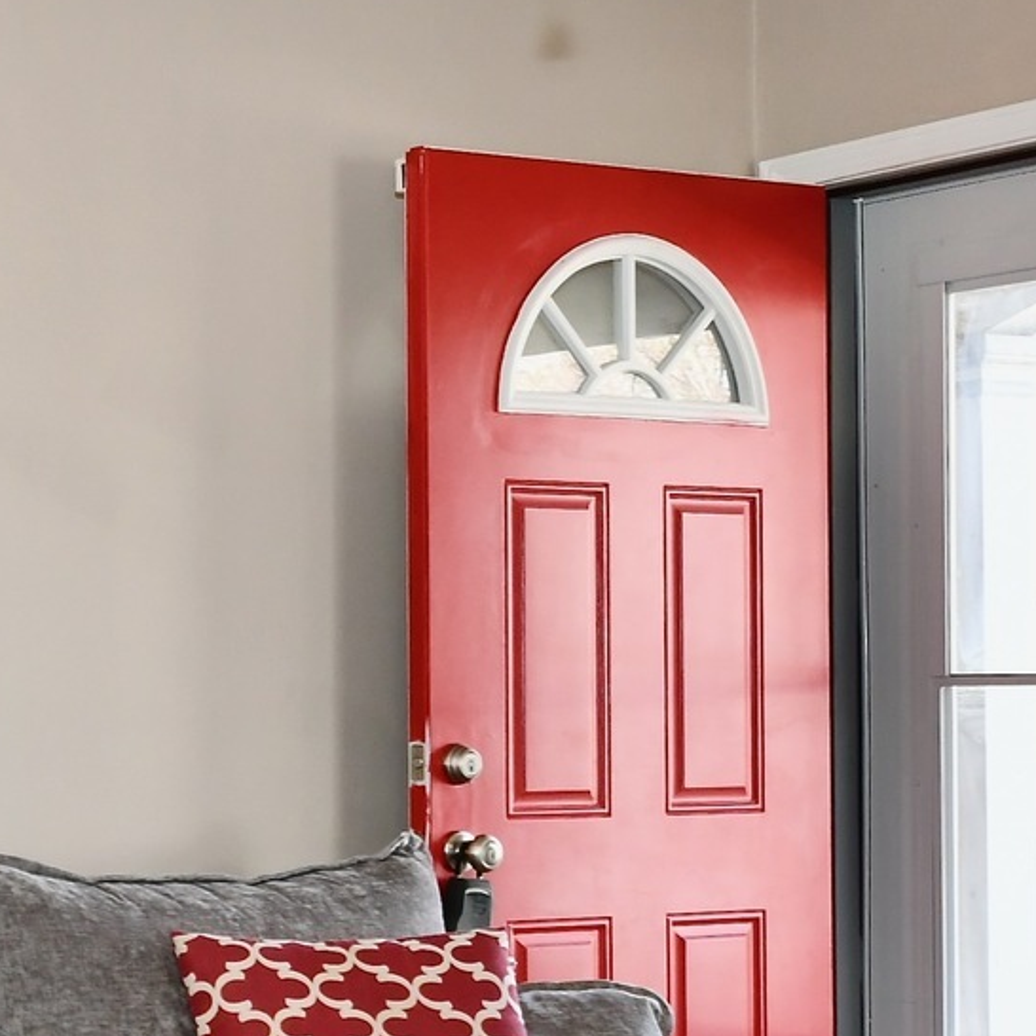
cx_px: -871
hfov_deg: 19.0
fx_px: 2269
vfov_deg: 25.5
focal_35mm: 67
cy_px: 763
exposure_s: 1/60
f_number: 6.3
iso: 640
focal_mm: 14
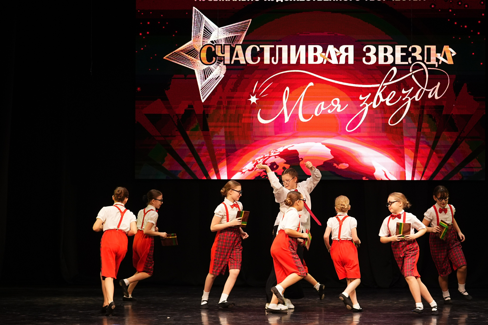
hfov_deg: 18.4
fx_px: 1505
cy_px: 162
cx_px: 244
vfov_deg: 12.3
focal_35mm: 111
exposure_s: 1/400
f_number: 2.8
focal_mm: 74
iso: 1250
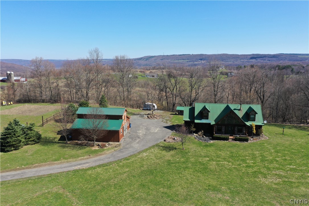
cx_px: 154
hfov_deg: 65.5
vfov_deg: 46.4
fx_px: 240
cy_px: 103
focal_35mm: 28
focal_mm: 10.26
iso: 100
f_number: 4
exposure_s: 1/800
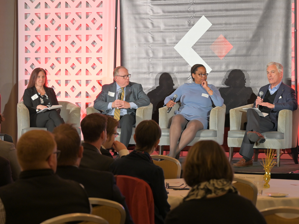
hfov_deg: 16.1
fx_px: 1058
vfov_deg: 12.1
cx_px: 164
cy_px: 112
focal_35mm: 123
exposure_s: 1/60
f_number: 4.8
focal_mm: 75
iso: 800
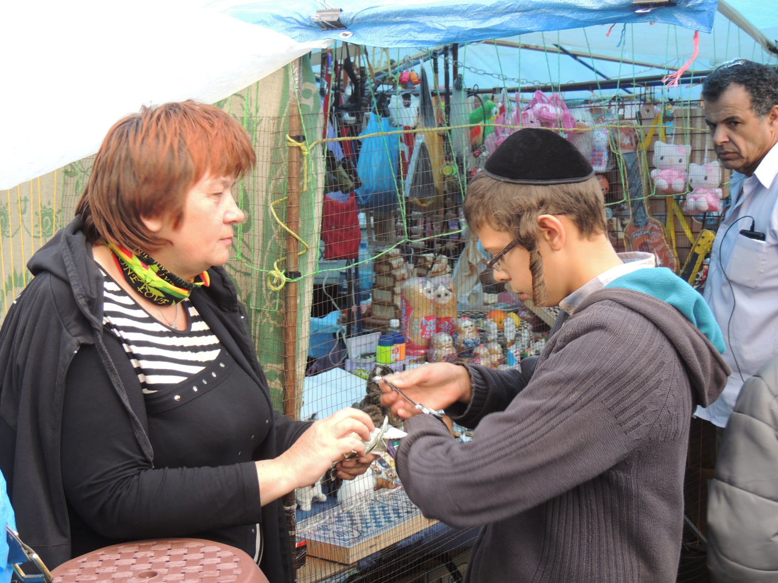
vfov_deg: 29.1
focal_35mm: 50
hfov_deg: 38.2
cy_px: 292
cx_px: 389
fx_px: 1124
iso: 100
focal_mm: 8.9
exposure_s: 1/60
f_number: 3.6
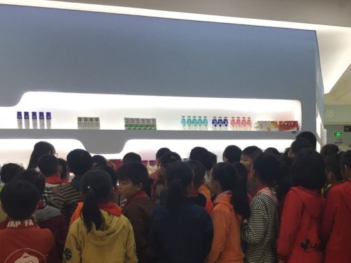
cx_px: 256
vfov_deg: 29.1
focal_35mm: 49
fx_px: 497
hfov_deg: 38.1
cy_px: 207
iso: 64
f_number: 2.2
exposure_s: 1/33
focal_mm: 4.15
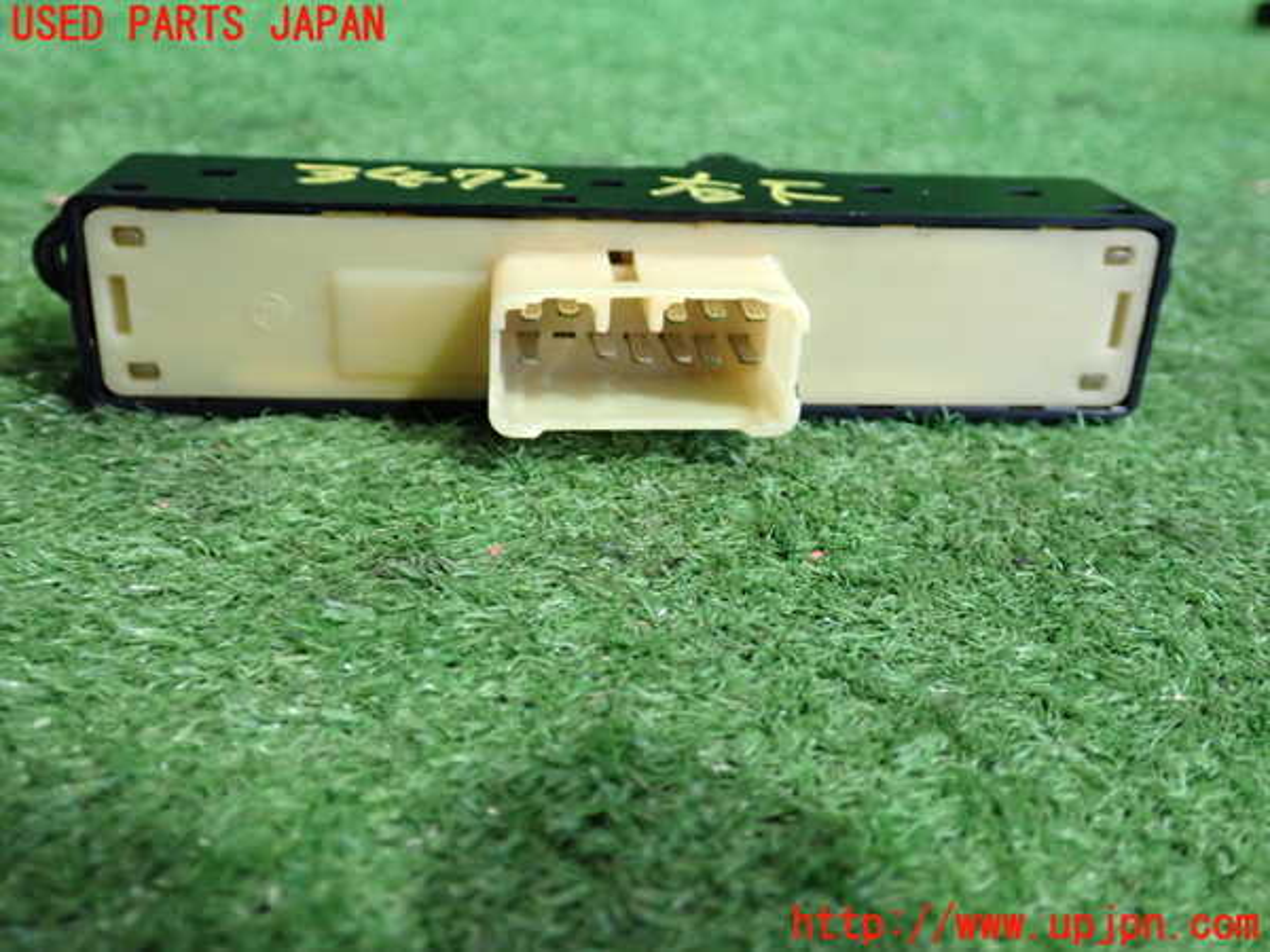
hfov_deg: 51.4
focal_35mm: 36
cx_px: 635
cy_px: 476
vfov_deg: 39.7
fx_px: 1321
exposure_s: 1/40
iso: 800
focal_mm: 6.37
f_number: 2.5
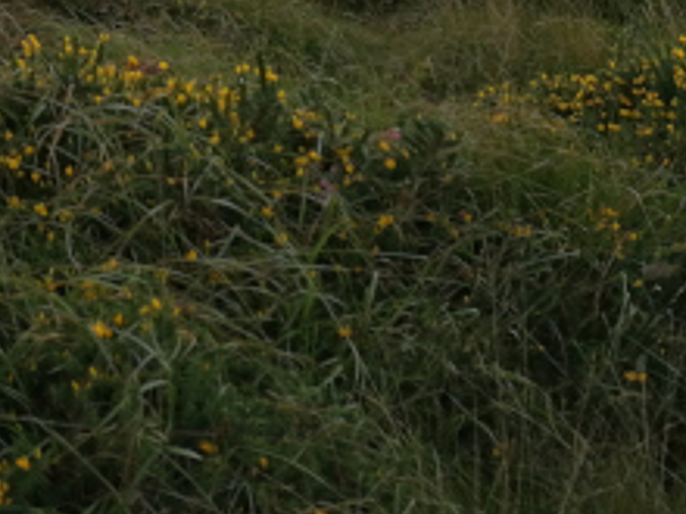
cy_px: -132
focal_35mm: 86
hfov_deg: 20.9
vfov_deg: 16.3
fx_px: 1704
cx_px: -175
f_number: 1.8
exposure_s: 1/1383
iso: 50
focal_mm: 3.95
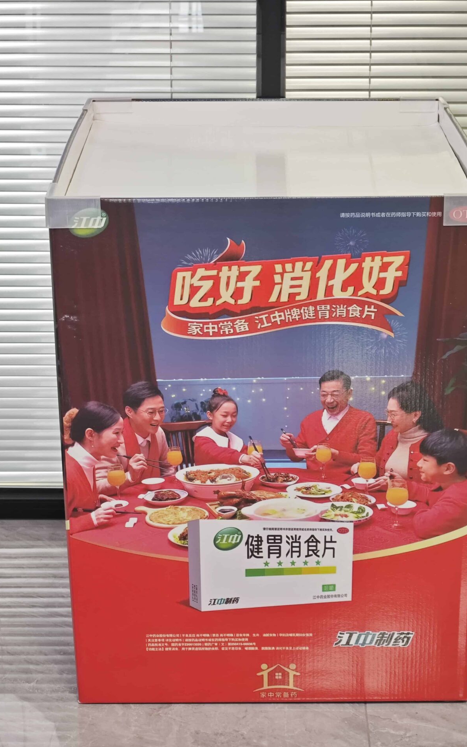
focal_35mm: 80
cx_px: 280
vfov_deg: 25.8
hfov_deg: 16.3
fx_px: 1630
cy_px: 375
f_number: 2
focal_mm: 10.1
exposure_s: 1/100
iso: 640
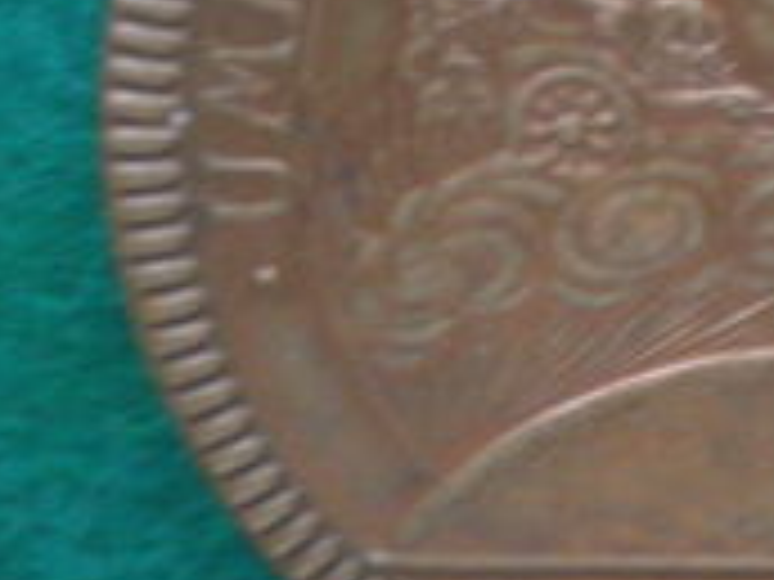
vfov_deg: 13.9
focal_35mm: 106
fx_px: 2370
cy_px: 198
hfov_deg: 18.2
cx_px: 702
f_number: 3.1
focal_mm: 6.3
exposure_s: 1/4
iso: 400
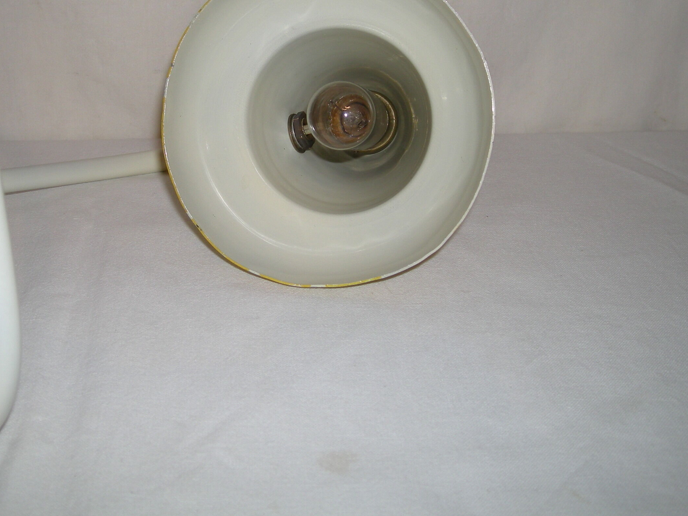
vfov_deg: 28.2
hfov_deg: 37.2
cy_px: 144
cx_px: 239
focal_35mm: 51
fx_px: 1014
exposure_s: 1/30
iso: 50
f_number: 2.8
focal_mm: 5.7
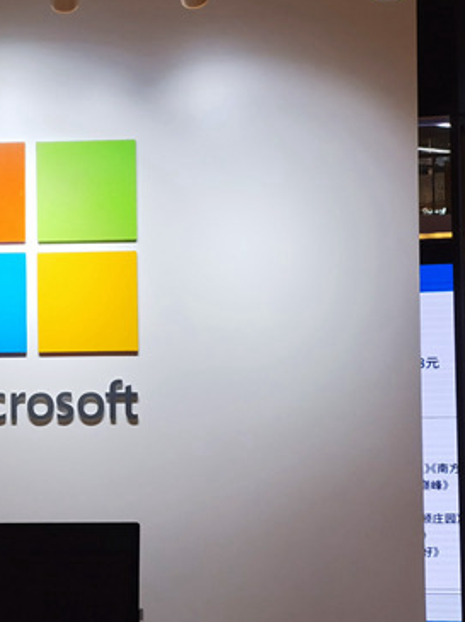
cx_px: -5
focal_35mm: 181
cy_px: 266
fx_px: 3248
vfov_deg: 10.9
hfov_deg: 8.1
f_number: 2.4
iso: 50
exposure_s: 1/103
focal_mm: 7.48
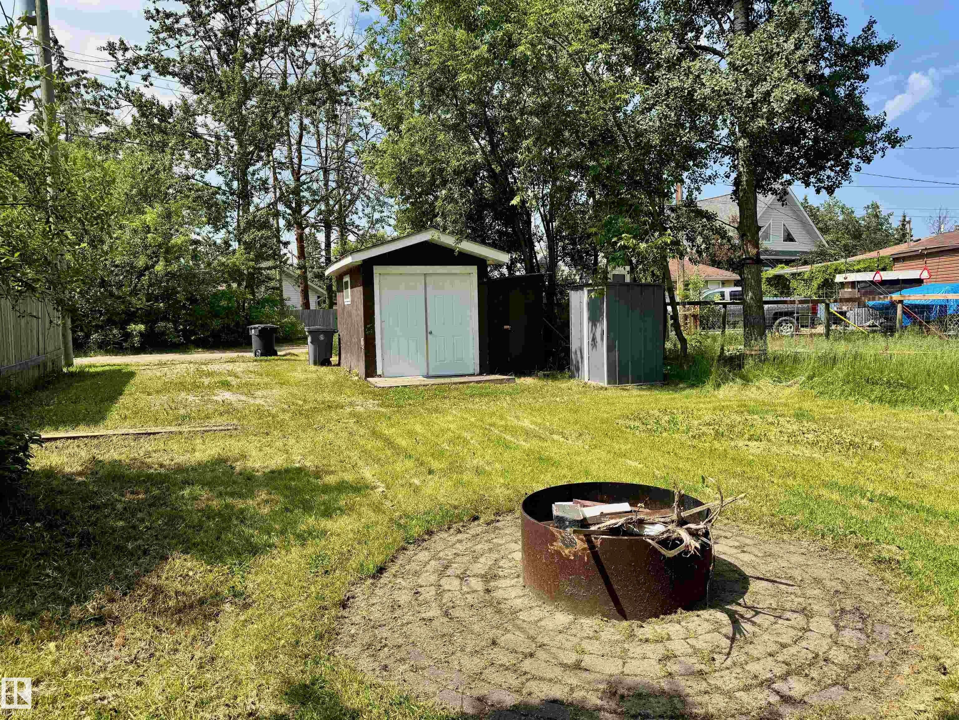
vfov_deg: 56.8
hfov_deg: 71.6
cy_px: 360
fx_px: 665
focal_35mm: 24
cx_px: 480
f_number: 1.78
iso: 80
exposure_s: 1/3247
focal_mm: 6.76
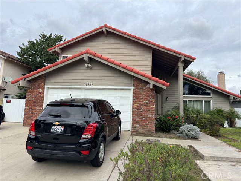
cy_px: 90
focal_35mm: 24
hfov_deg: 71.6
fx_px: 167
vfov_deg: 56.8
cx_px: 120
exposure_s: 1/2710
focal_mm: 6.76
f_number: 1.78
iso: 80
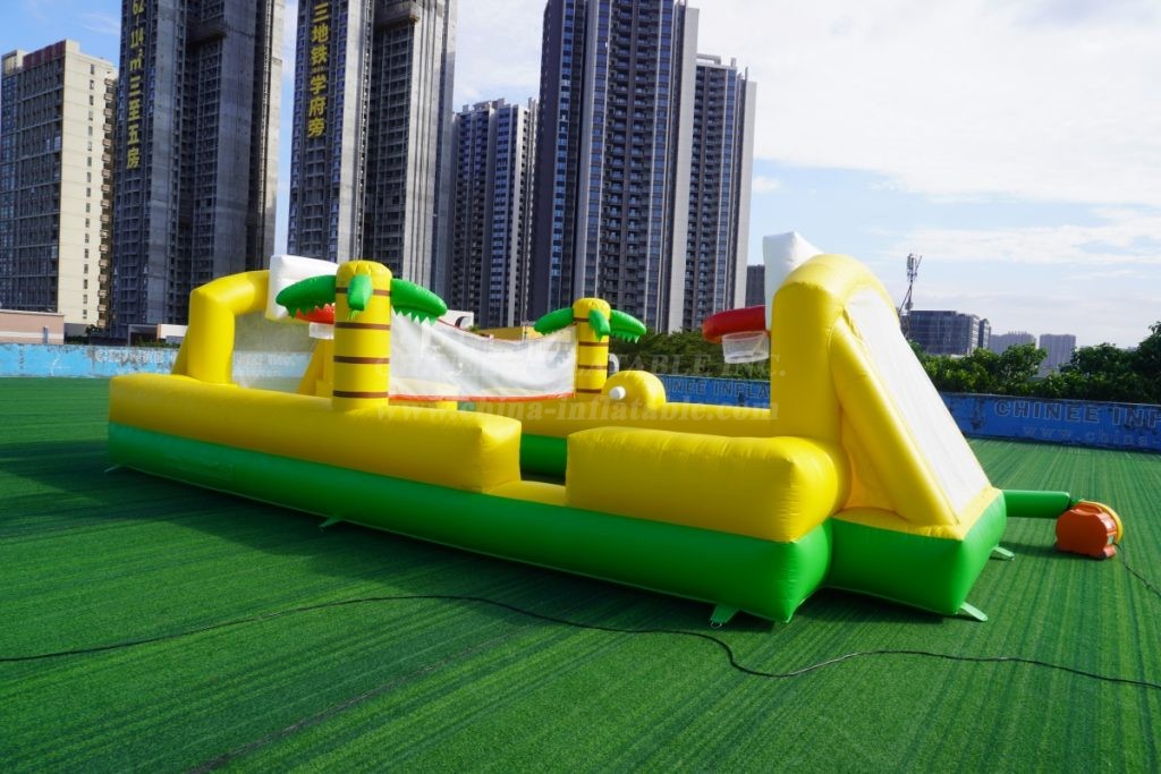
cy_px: 387
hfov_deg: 73.7
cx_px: 580
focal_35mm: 24
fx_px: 774
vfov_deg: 53.1
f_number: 9
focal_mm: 16
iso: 100
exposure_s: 1/125
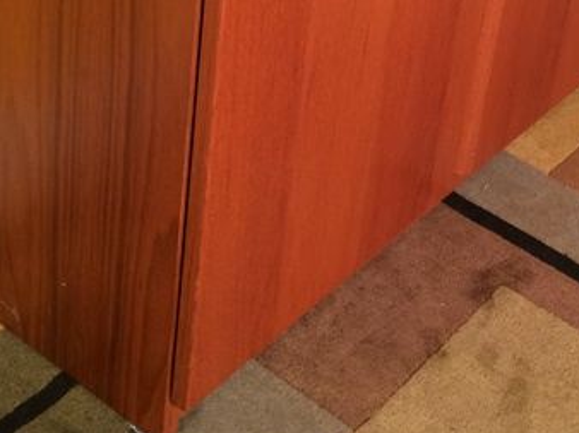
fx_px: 1337
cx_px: 428
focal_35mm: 80
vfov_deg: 17.5
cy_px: -93
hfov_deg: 24.2
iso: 100
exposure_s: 1/30
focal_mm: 4.12
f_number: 2.2
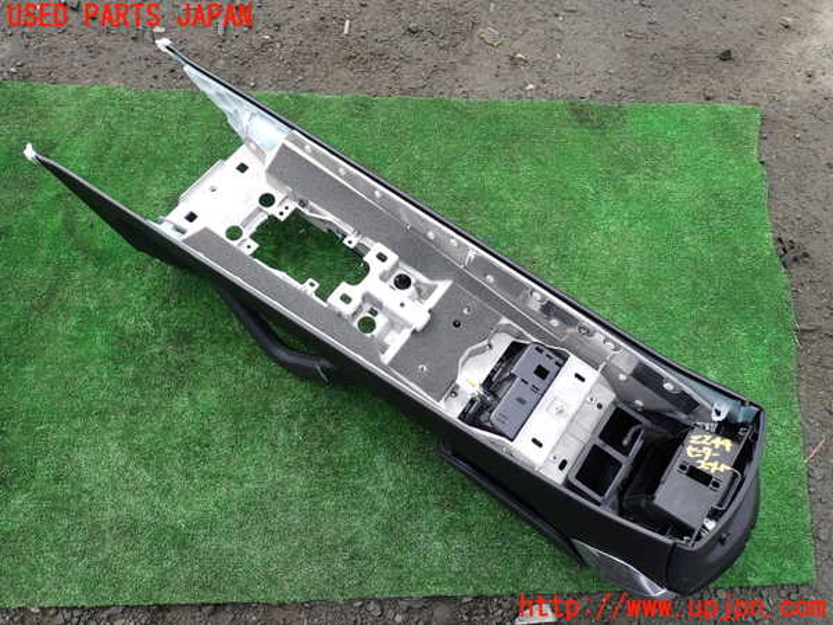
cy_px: 312
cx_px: 416
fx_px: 602
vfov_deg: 54.9
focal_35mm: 25
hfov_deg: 69.4
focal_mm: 4.5
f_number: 2.8
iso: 100
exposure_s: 1/200
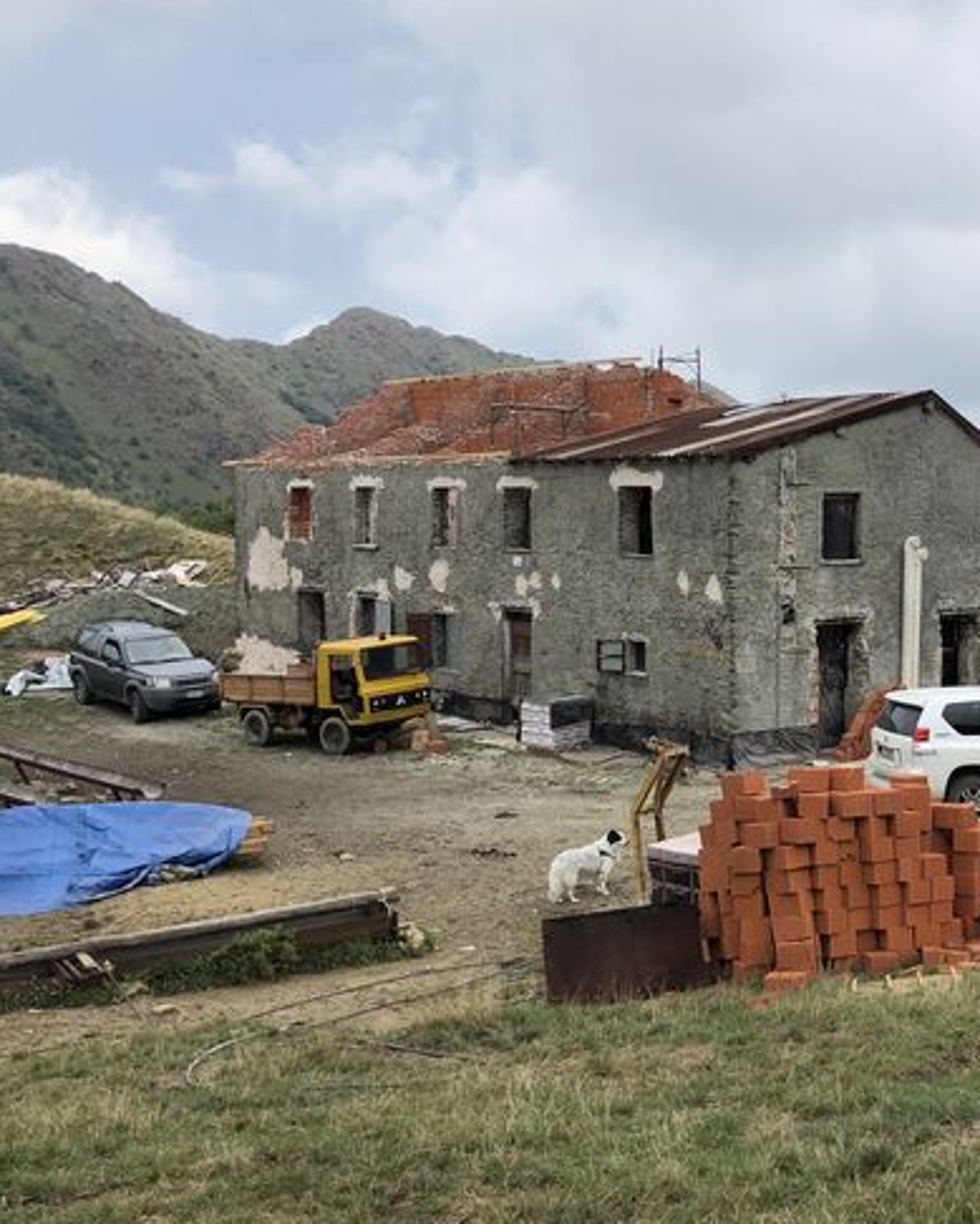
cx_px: 877
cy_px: 577
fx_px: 1631
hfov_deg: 31.9
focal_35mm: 45
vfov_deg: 41.1
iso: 20
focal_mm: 3.99
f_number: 1.8
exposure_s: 1/1715
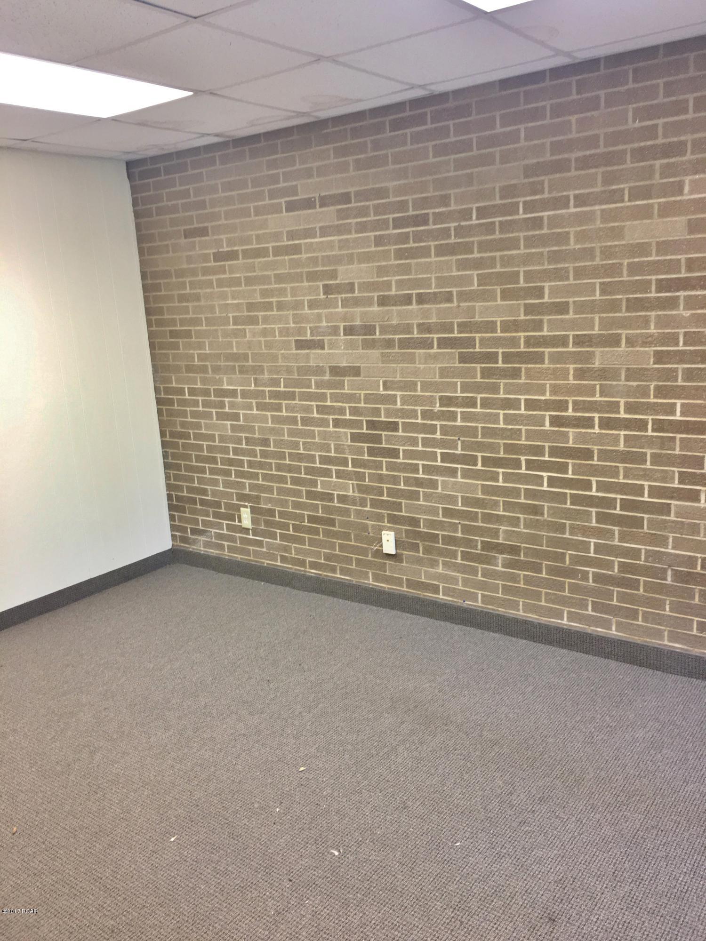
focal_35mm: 29
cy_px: 470
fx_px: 789
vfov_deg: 61.7
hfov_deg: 48.2
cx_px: 353
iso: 40
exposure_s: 1/30
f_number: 2.2
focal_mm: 4.15
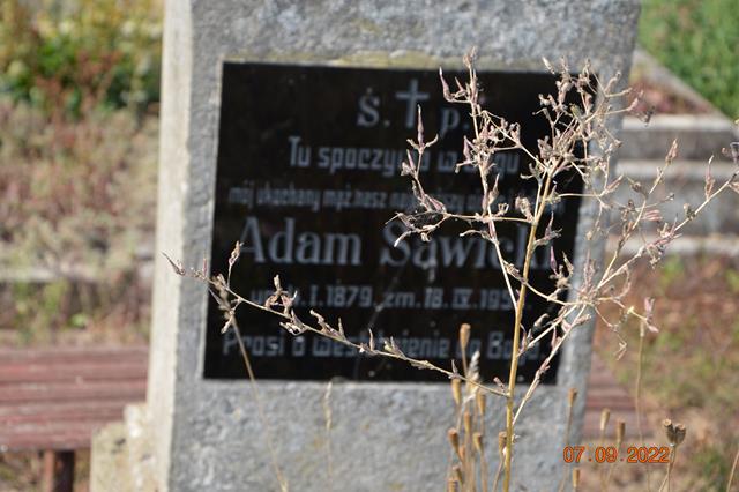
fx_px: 2031
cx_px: 370
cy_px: 246
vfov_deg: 13.8
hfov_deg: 20.6
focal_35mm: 99
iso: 100
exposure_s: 1/200
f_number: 6.3
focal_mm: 66
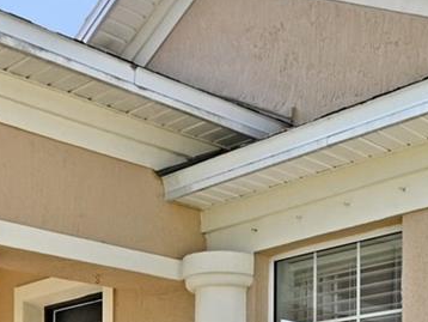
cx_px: 307
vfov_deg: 17.9
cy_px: 490
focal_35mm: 73
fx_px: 903
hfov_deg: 26.4
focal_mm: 11.5
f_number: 10
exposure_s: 1/400
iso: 400
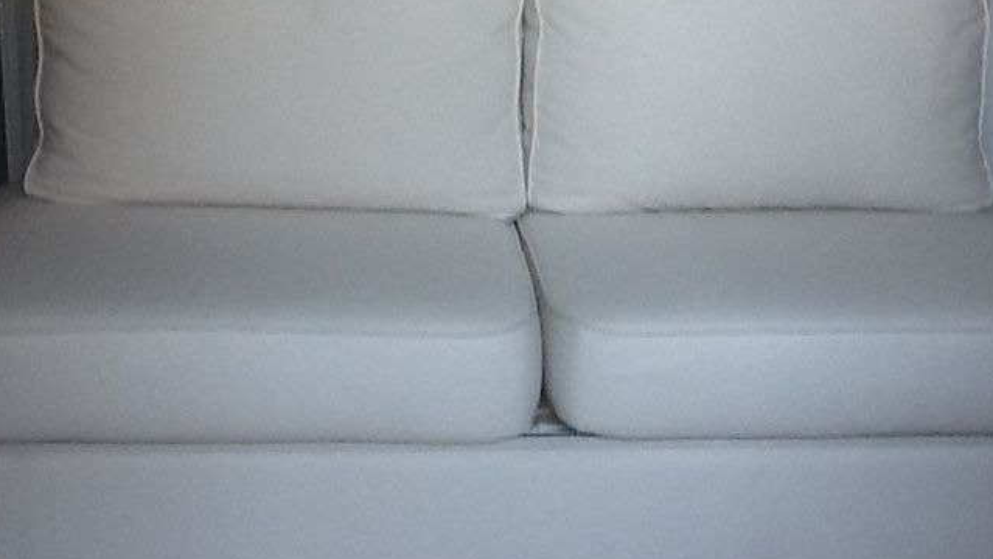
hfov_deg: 29.3
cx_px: 553
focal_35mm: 72
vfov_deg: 16.8
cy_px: 293
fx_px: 1897
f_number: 2.4
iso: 50
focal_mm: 2.03
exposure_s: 1/30
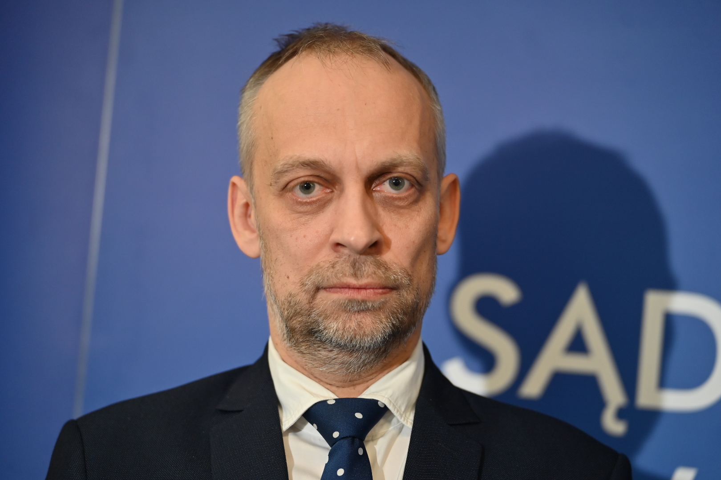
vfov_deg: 12.5
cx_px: 360
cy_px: 240
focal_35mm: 110
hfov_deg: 18.6
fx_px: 2203
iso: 720
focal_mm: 110
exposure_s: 1/200
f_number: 2.8
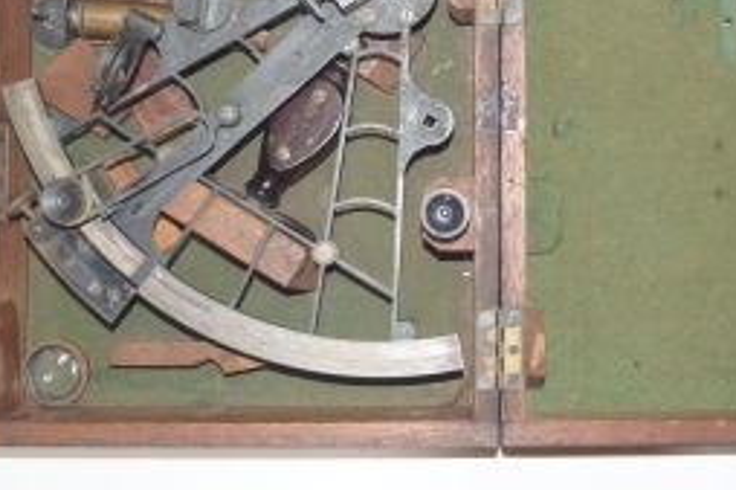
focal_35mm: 83
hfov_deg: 24.4
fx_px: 1691
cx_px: 498
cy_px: 139
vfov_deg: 16.4
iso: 800
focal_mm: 35
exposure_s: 1/60
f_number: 4.5
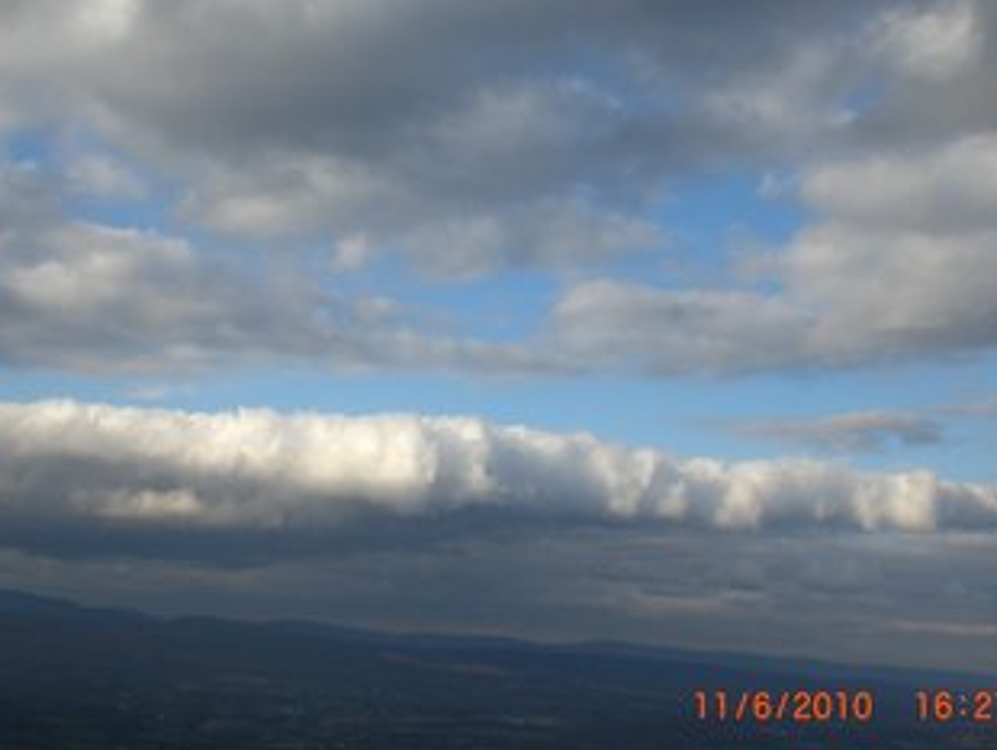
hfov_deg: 38.8
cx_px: 447
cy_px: 322
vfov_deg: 29.7
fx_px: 1412
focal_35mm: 49
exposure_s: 1/500
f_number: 4.4
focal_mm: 6.3
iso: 50
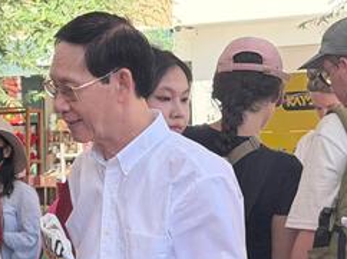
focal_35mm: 159
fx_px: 1592
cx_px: -181
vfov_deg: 9.3
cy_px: 130
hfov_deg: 11.9
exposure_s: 1/778
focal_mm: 6.76
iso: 100
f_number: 1.78
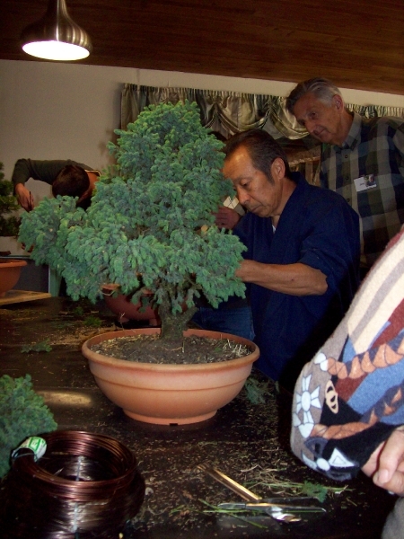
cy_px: 270
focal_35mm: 36
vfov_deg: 51.4
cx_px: 202
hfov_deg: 39.7
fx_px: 560
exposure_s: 1/64
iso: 140
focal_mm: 6
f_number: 2.7
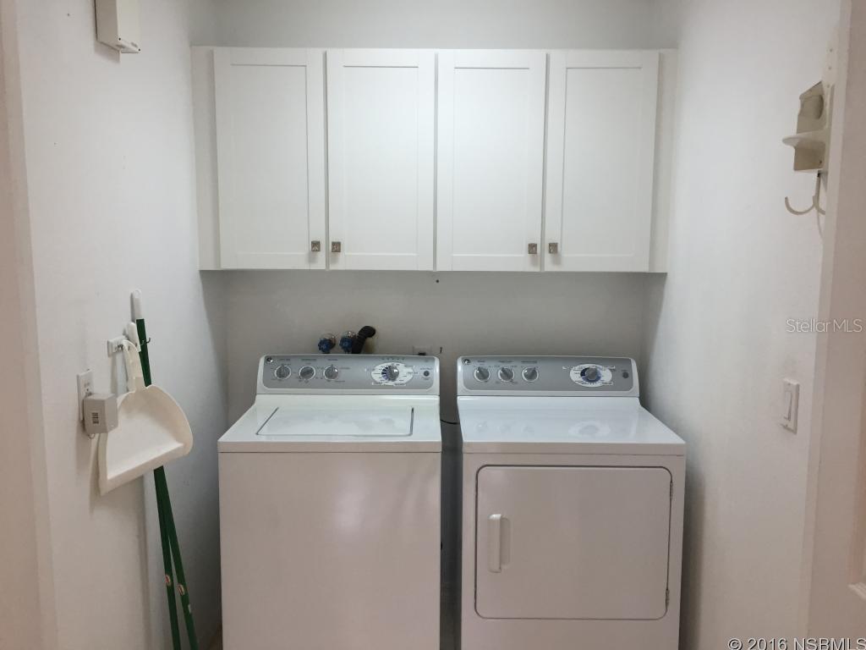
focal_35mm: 29
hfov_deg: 61.7
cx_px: 433
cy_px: 325
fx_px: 726
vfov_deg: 48.2
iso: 50
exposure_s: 1/30
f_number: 2.2
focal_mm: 4.15
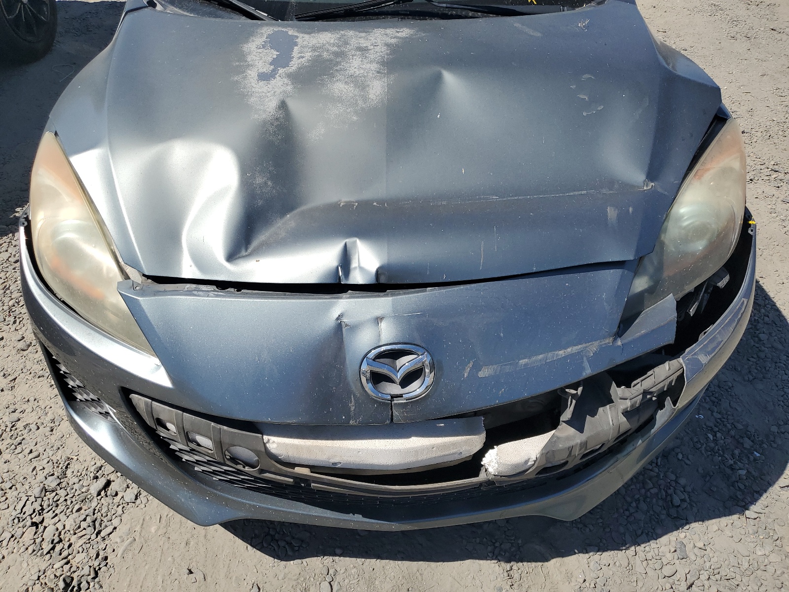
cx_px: 394
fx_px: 593
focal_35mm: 26
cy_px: 296
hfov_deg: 67.3
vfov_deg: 53.1
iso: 50
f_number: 1.5
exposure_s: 1/5000
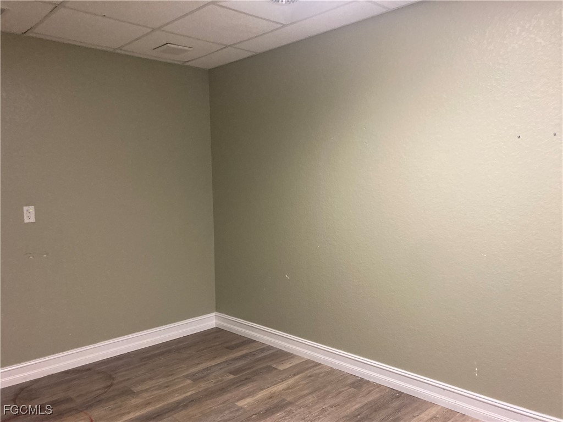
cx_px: 282
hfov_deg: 63.4
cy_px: 211
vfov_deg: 49.7
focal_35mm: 28
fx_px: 455
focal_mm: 3.99
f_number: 1.8
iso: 250
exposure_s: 1/60
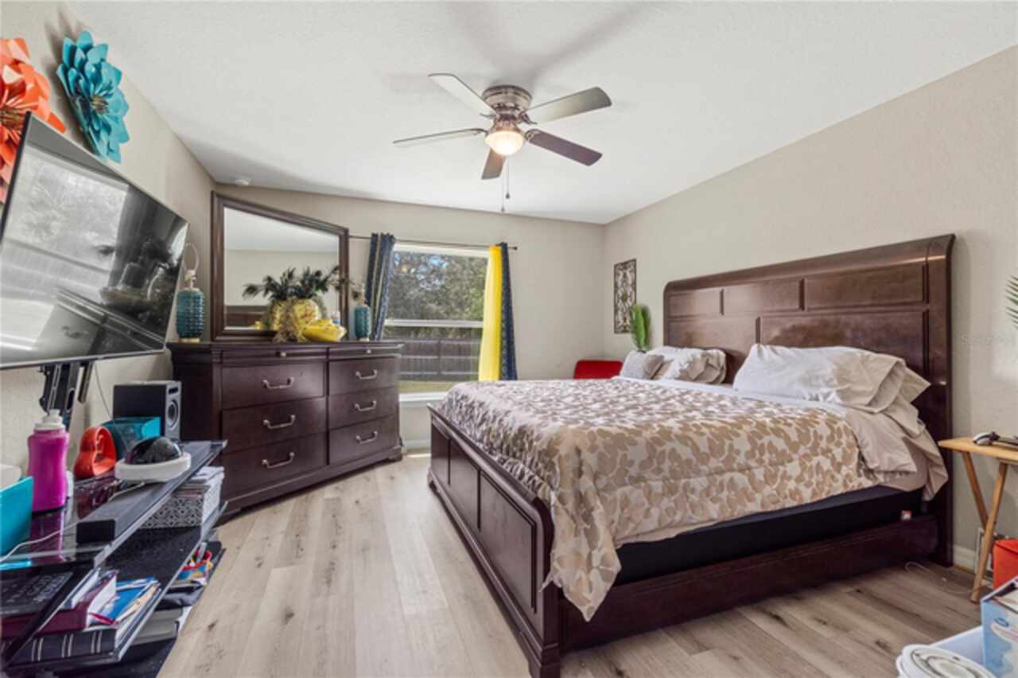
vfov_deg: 77.3
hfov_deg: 100.4
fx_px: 424
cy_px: 339
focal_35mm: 15
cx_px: 509
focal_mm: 10
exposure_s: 1/1.25
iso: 100
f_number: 8
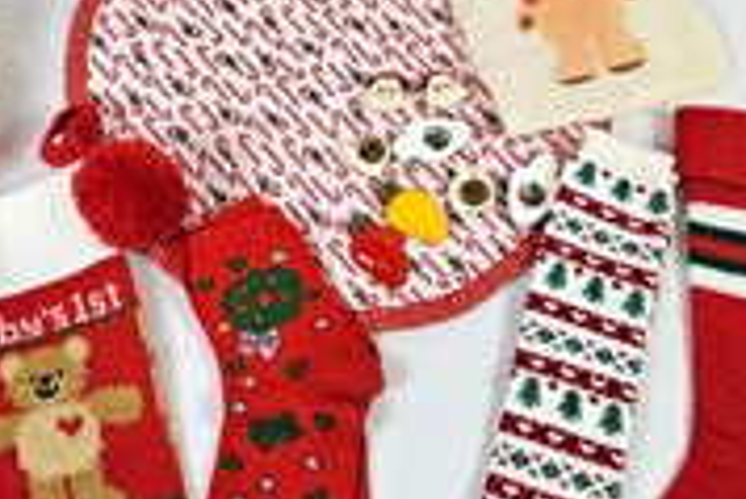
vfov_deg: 28.7
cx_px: 295
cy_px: 103
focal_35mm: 46
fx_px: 954
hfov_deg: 42.5
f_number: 1.8
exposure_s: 1/120
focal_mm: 5.4
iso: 80
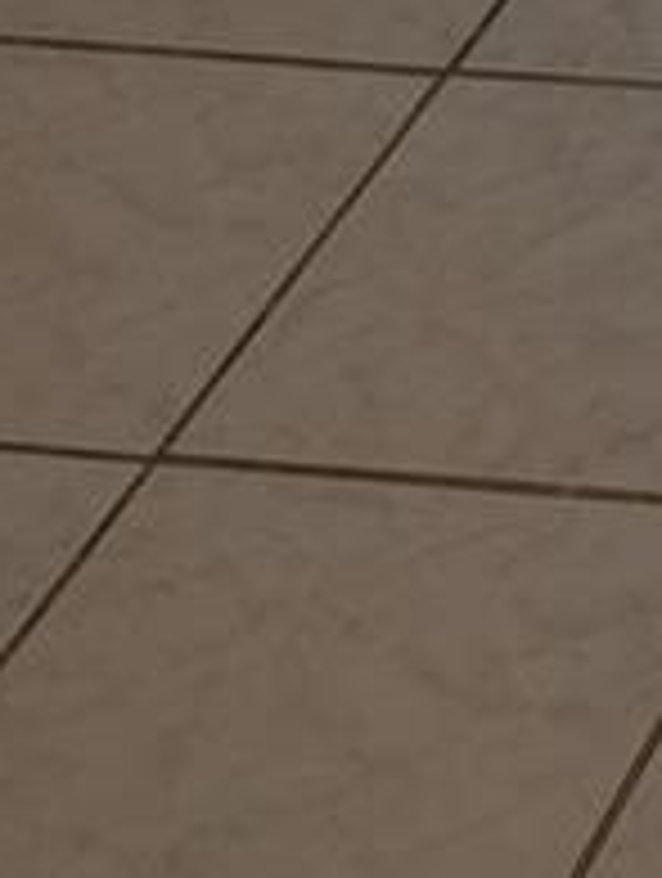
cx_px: 1934
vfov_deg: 8.6
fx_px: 4804
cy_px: -1815
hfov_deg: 7.1
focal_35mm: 189
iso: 37
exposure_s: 1/43.1
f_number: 1.68
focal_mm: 6.9
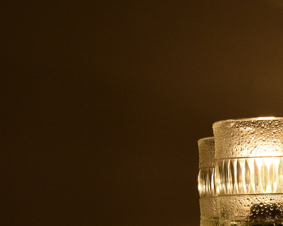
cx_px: 388
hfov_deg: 17.1
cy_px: 130
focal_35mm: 104
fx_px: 871
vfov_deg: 14.8
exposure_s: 1/400
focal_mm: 24
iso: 1600
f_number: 10
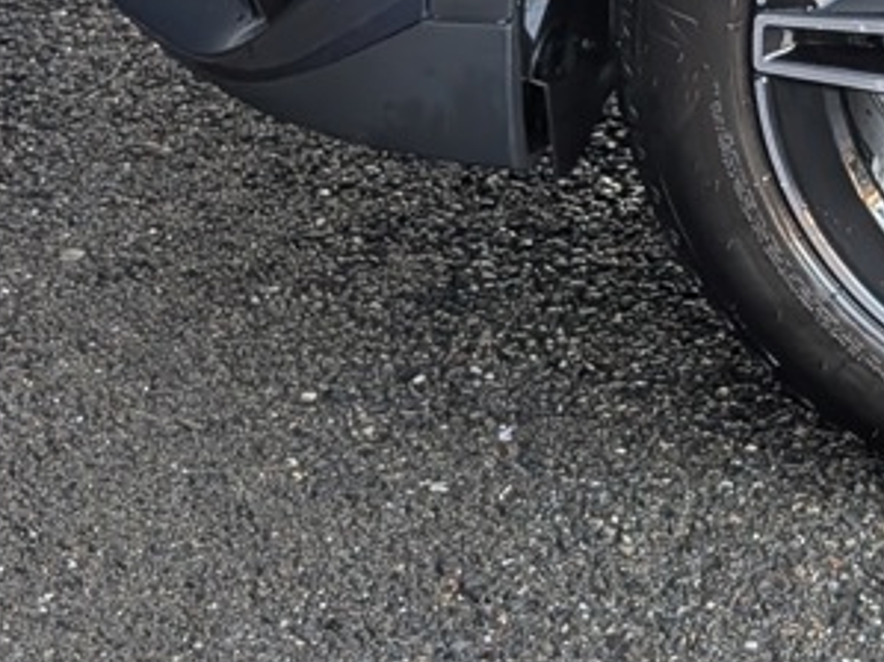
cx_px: 1144
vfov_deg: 11.2
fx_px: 3344
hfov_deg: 14.4
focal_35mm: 131
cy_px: 74
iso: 348
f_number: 1.68
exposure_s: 1/349
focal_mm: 6.9
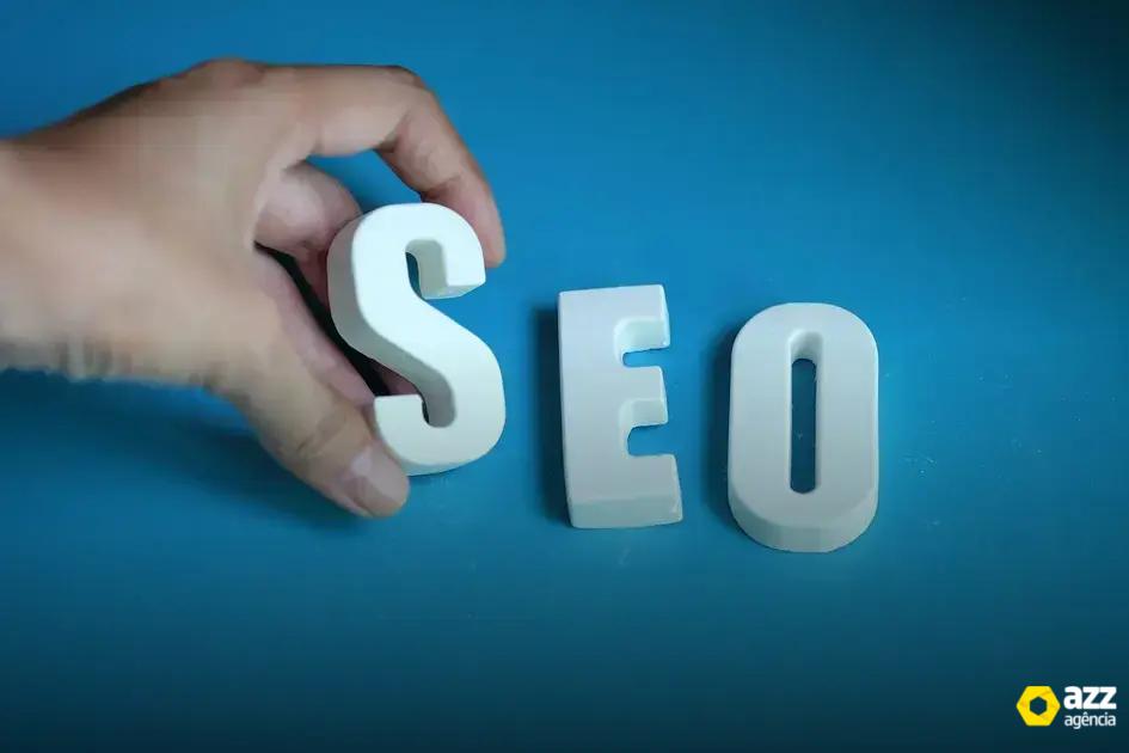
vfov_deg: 15.2
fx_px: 2822
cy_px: 376
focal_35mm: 90
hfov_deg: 22.6
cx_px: 564
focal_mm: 60
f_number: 2.8
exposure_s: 1/56
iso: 320
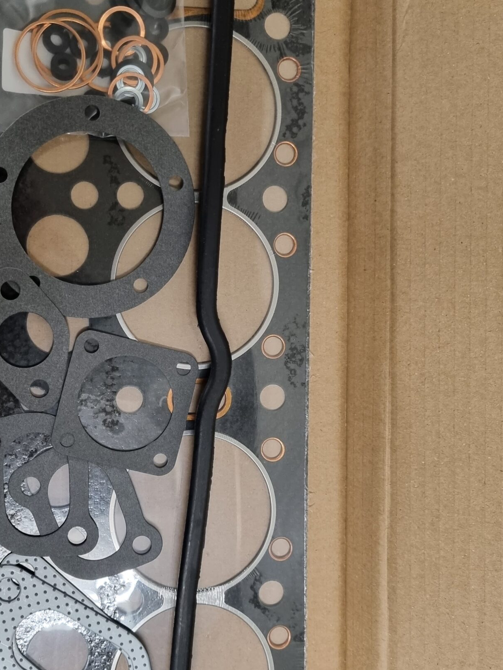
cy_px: 323
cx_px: 167
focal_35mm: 41
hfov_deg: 34.8
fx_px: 794
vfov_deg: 45.8
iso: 500
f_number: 1.8
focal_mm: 5.4
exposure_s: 1/50
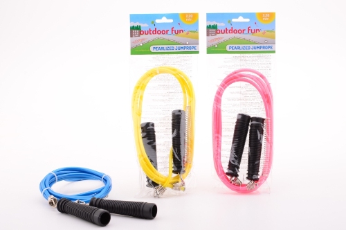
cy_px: 115
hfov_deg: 22.6
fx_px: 864
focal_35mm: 90
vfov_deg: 15.1
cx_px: 173
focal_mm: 60
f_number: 13
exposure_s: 1/125
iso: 100
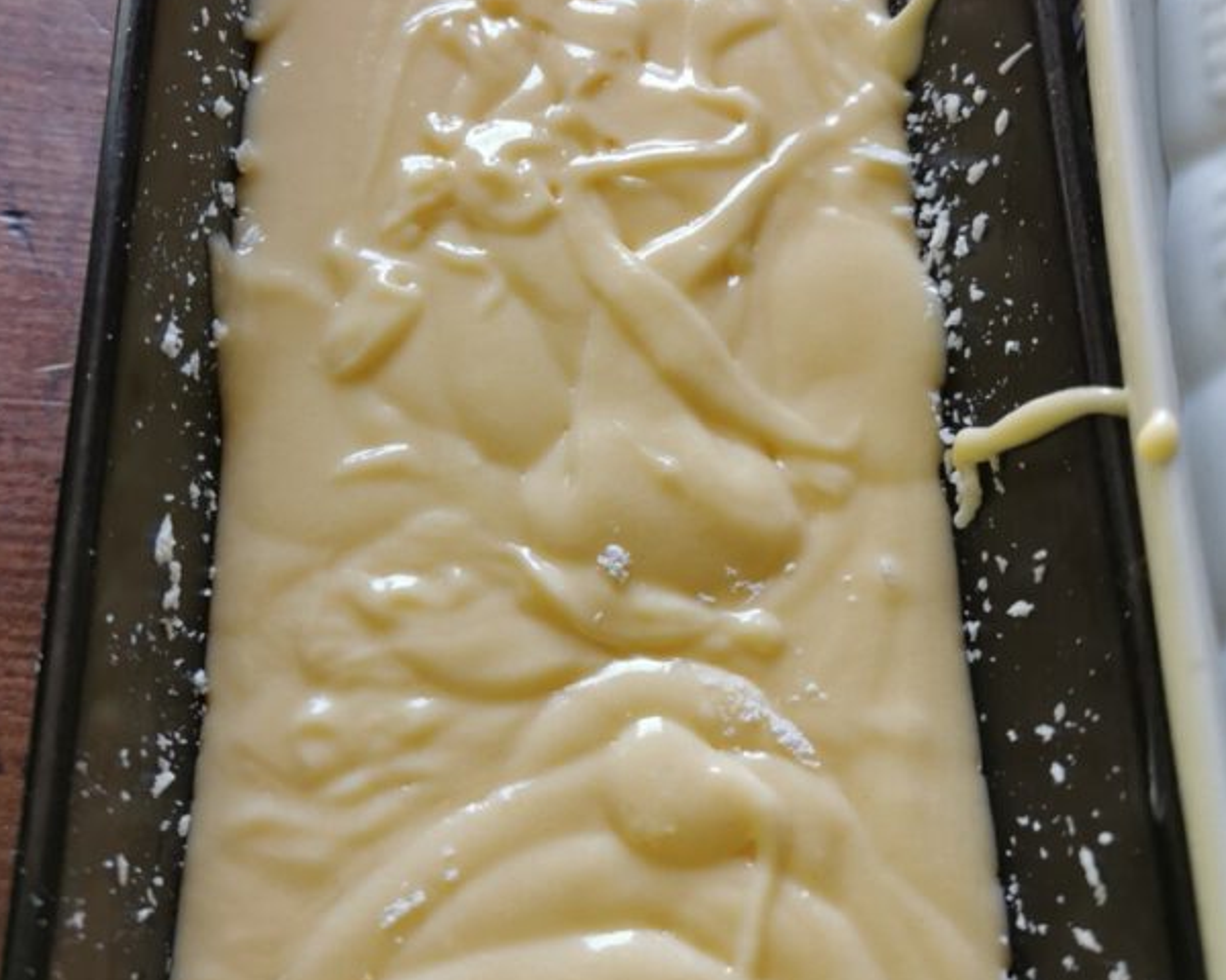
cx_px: 499
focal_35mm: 45
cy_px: 341
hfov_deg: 41.0
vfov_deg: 33.2
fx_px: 1633
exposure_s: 1/100
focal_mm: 5.56
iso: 160
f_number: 1.6
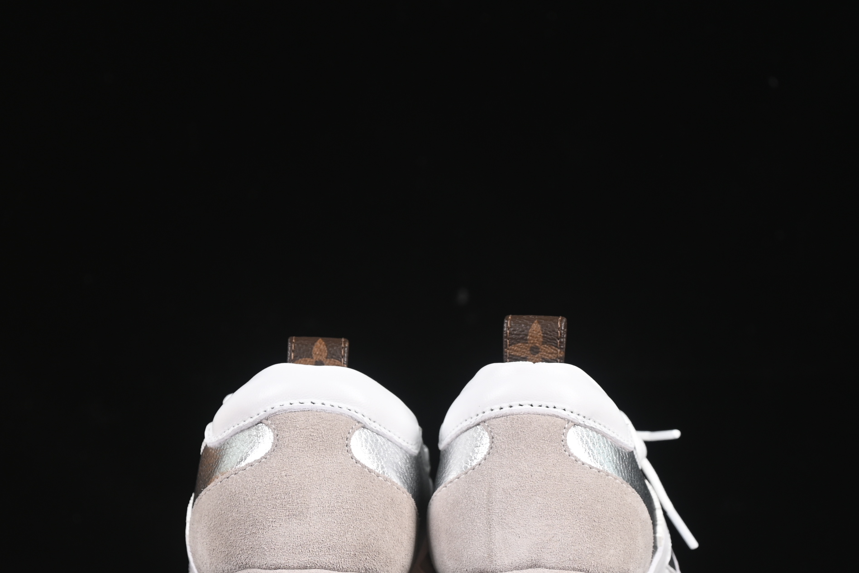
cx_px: 449
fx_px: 2624
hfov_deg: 18.6
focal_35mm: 110
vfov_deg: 12.4
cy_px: 354
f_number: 6.3
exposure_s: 1/60
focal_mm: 50
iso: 160
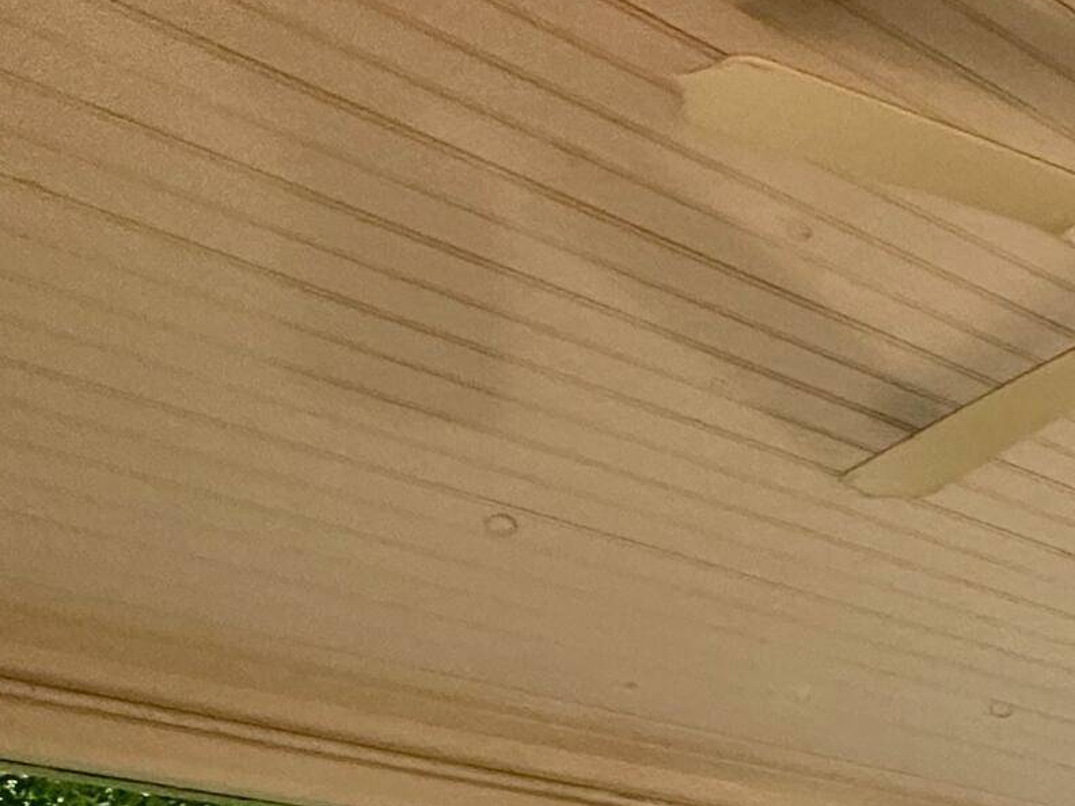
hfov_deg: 31.5
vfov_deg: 22.8
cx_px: 1222
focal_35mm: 53
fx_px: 1646
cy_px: 1187
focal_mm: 2.22
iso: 250
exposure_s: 1/60
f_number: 2.2
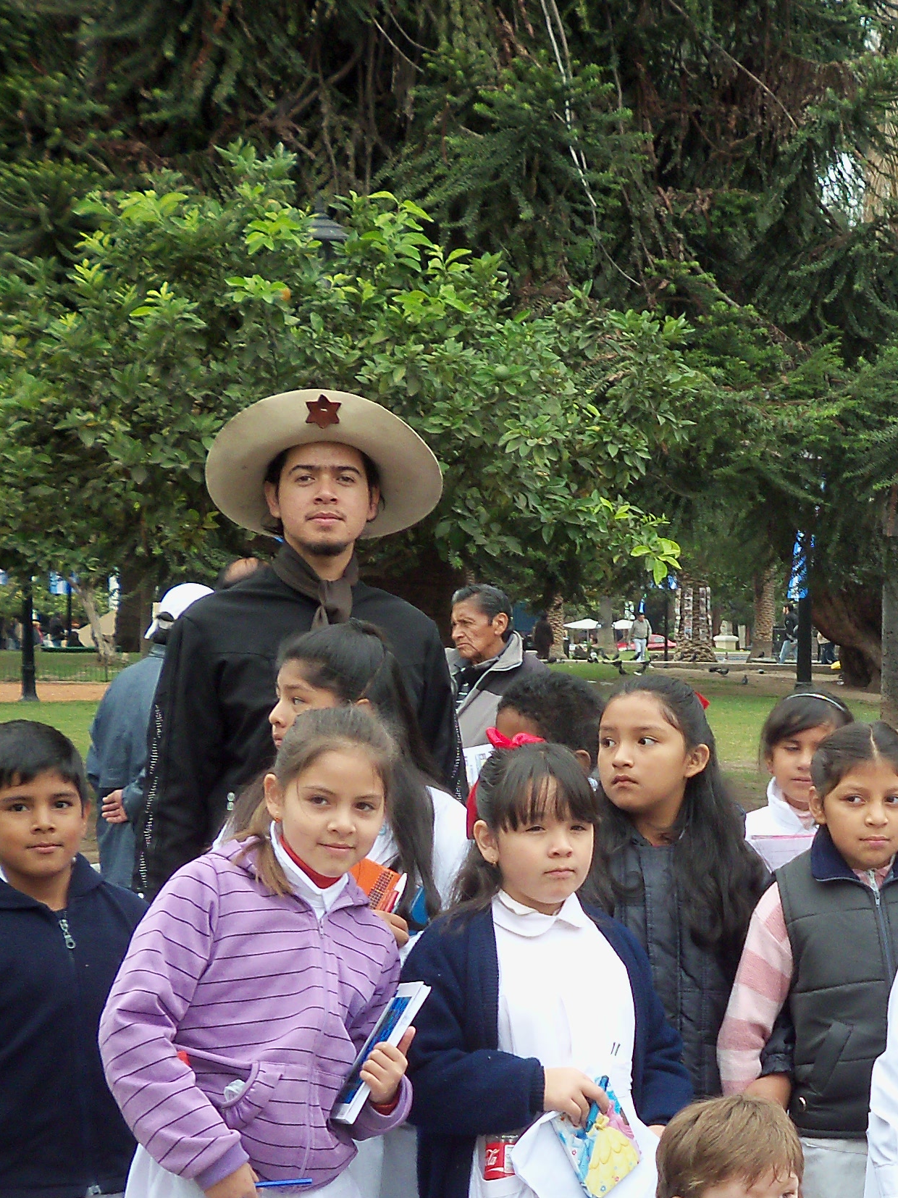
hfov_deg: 18.4
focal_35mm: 75
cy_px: 987
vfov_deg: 25.5
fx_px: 2595
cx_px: 1129
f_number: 2.9
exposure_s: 1/80
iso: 80
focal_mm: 5.7
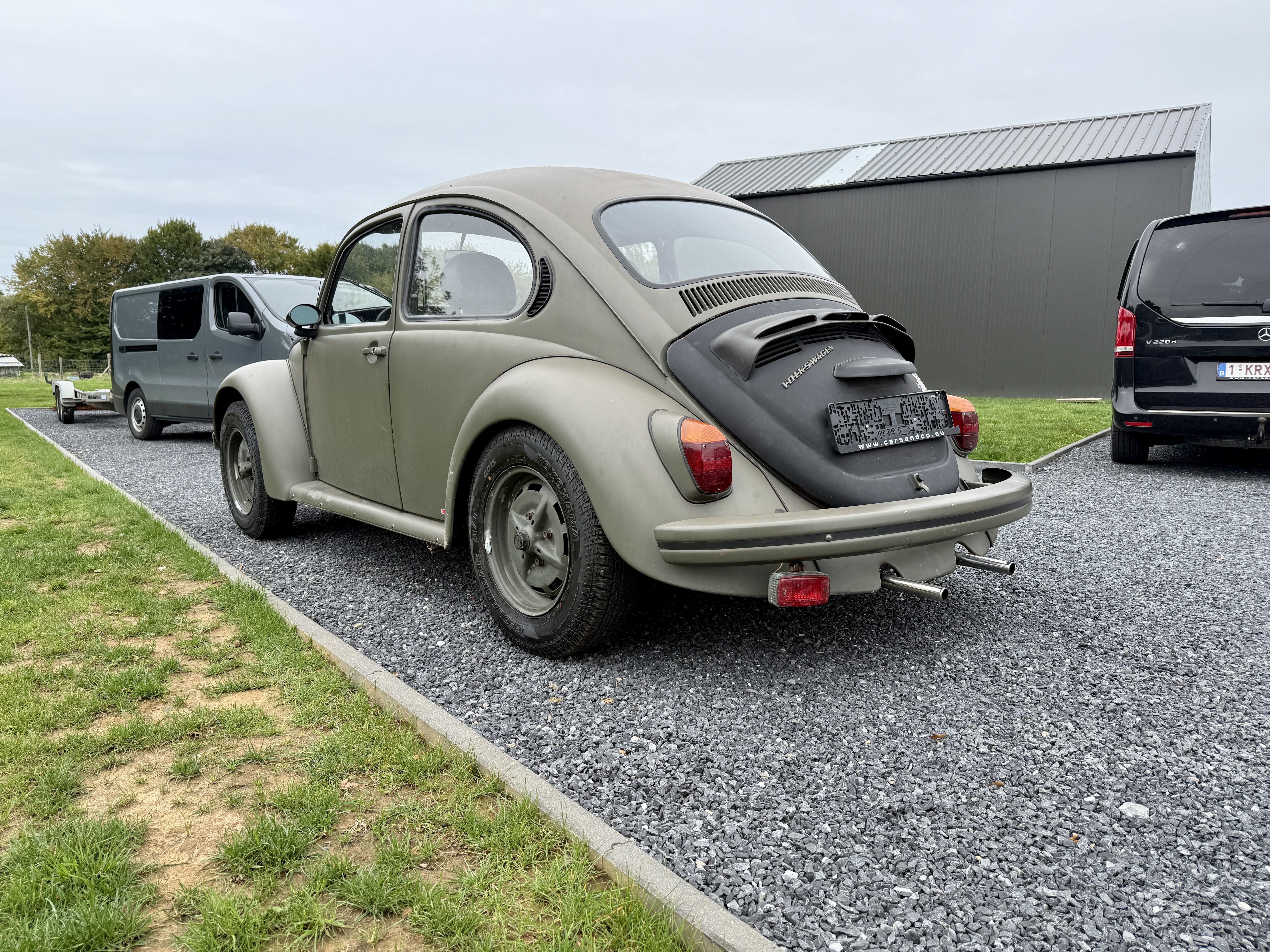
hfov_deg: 71.6
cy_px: 476
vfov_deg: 56.8
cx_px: 635
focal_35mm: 24
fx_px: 881
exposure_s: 1/1437
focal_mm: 6.76
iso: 80
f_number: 1.78
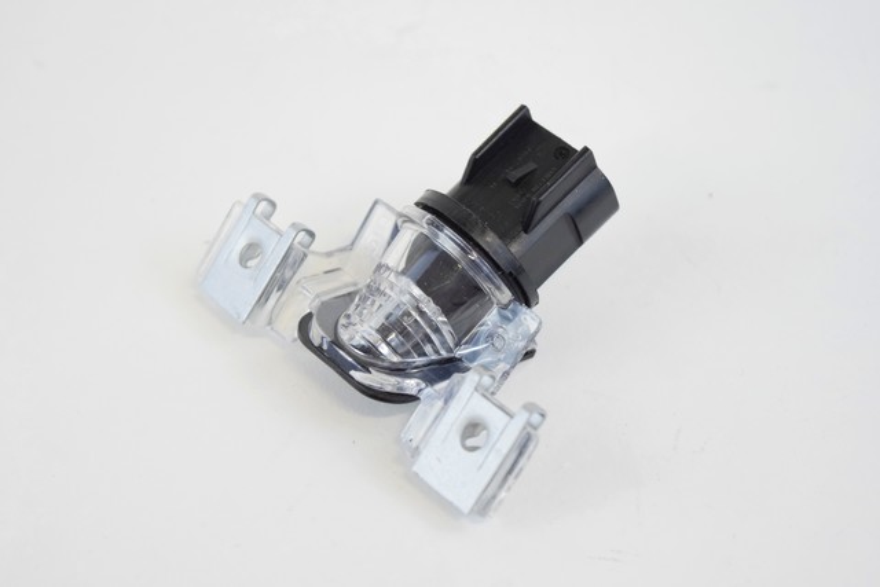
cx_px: 440
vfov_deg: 17.5
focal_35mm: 78
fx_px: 1907
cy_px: 294
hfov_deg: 26.0
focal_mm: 52
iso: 2200
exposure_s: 1/60
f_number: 5.6
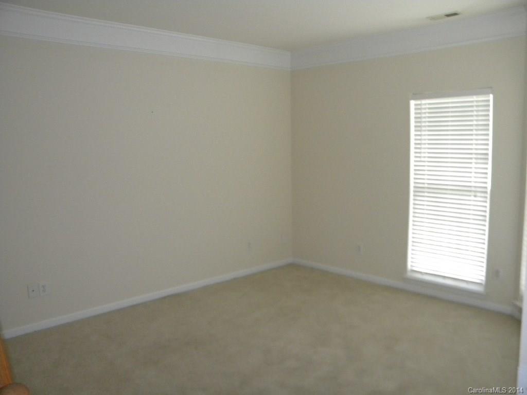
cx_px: 264
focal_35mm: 28
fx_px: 426
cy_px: 198
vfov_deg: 49.7
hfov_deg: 63.4
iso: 400
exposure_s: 1/26
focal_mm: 5
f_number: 3.5
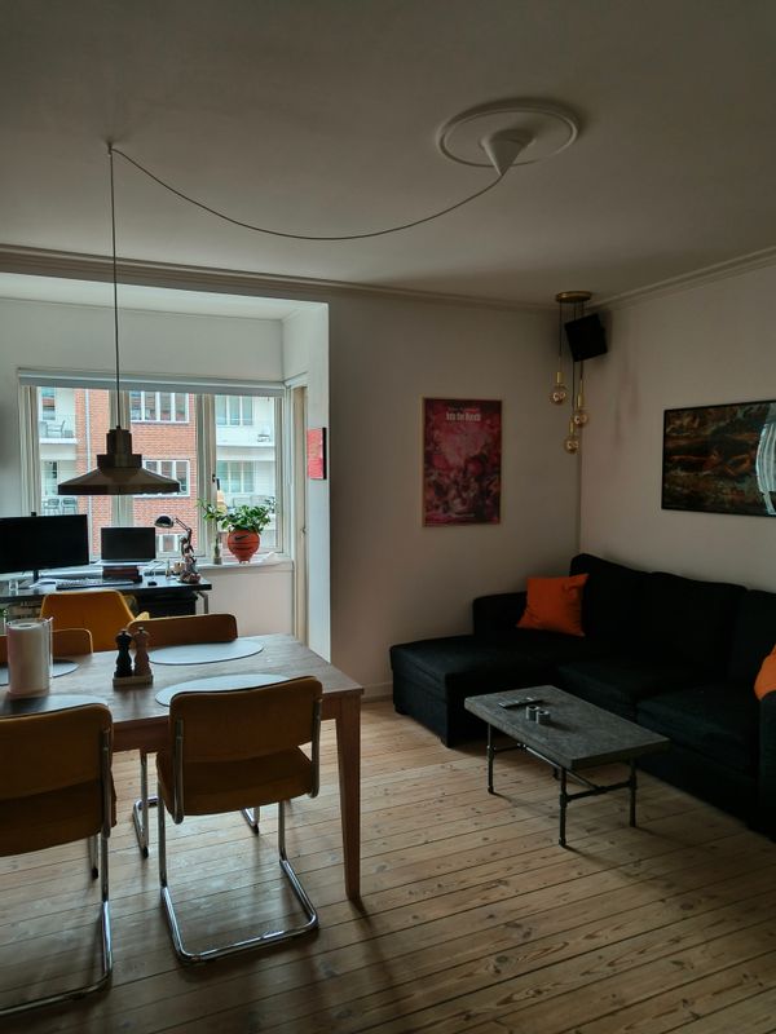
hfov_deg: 56.8
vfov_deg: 71.6
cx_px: 388
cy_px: 517
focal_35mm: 24
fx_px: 717
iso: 320
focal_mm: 5.59
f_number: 1.8
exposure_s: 1/33.3
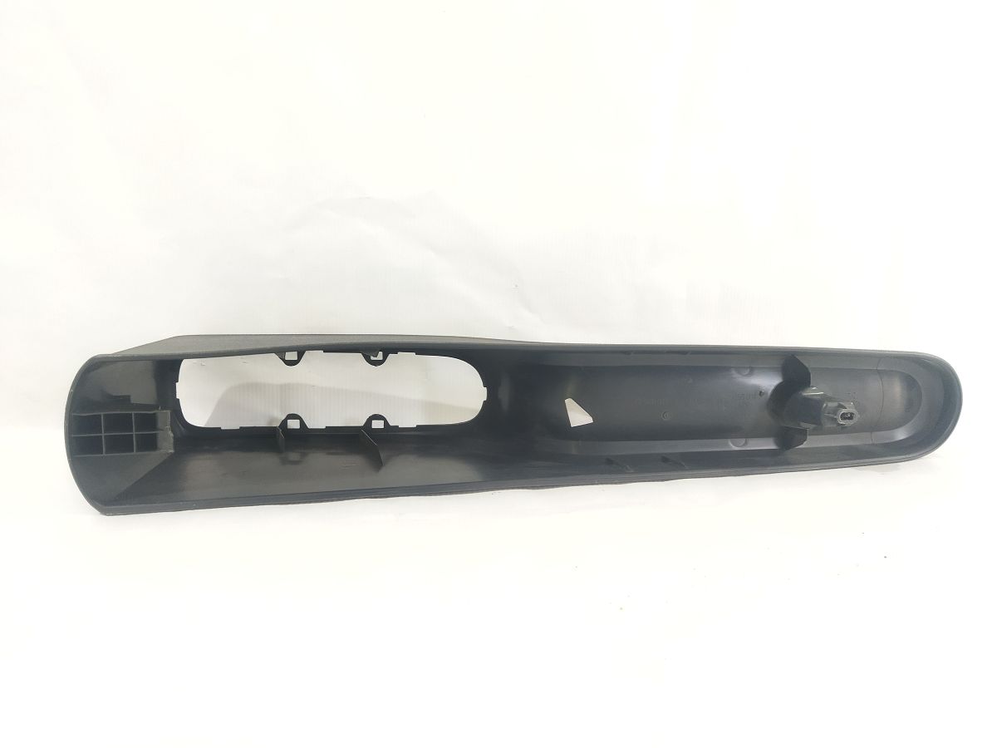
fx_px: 778
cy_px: 374
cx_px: 498
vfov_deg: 51.4
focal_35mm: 27
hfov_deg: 65.3
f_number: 1.79
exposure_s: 1/50
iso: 350
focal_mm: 4.71
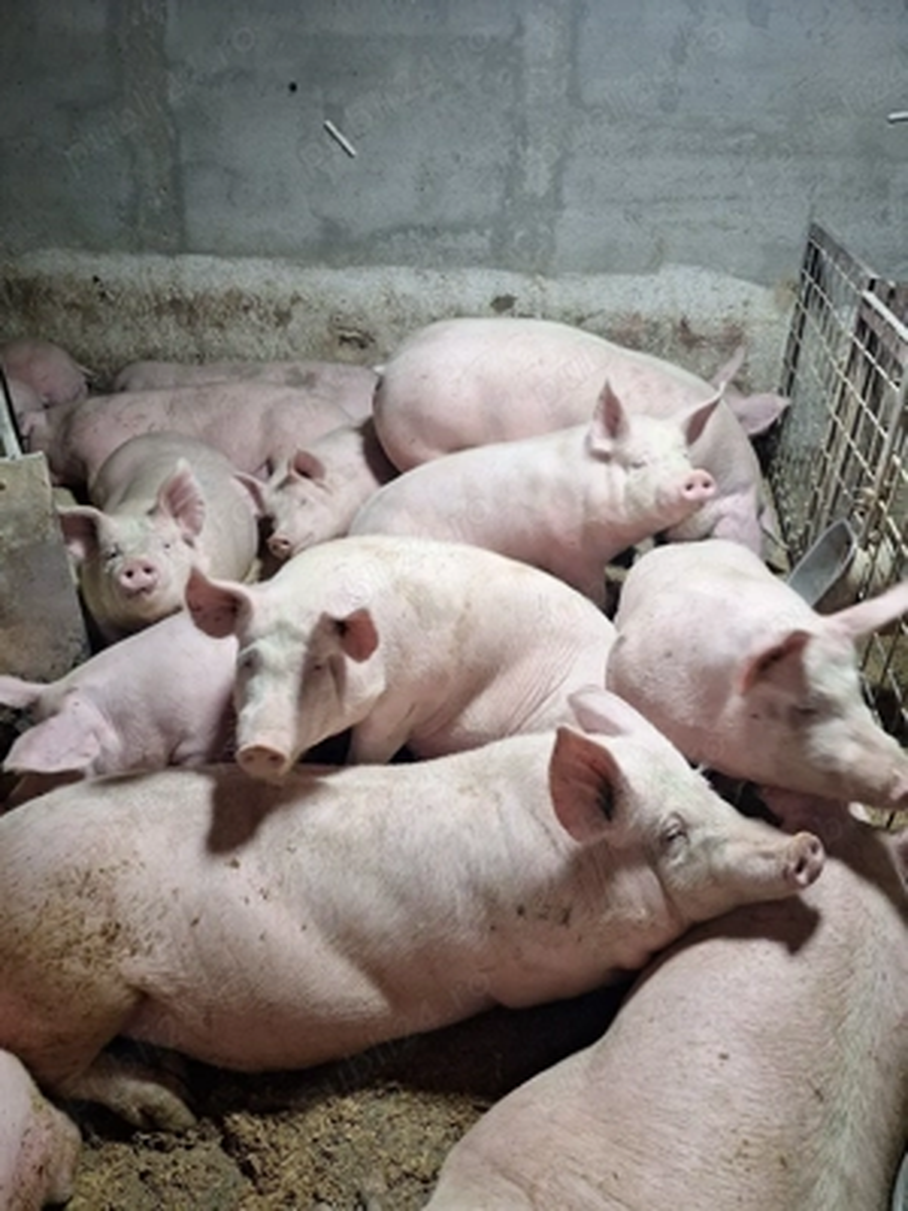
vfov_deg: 73.9
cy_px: 606
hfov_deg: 58.9
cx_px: 454
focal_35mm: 23
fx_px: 804
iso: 250
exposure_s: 1/33
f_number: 1.8
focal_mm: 5.54
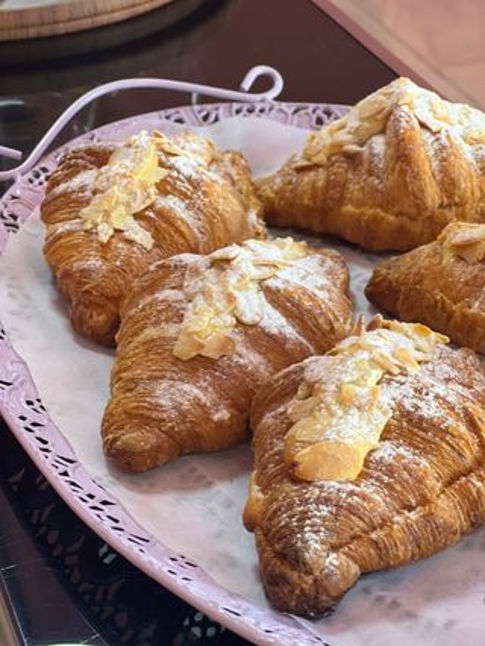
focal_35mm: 77
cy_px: 323
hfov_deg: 19.2
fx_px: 1437
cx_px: 242
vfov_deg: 25.3
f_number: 2.8
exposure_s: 1/33
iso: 125
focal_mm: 9
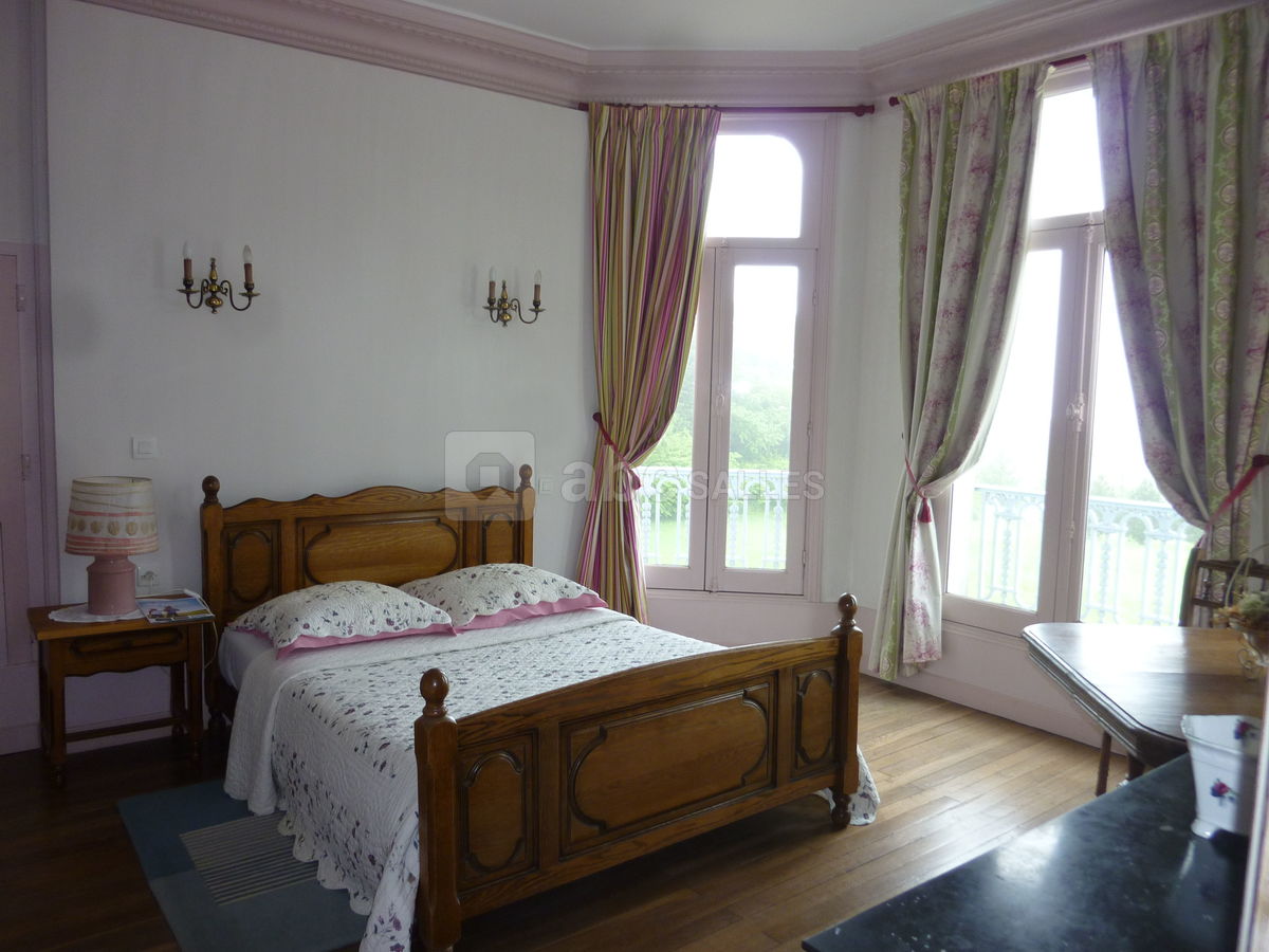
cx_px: 634
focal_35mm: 25
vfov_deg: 54.9
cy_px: 476
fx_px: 916
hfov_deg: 69.4
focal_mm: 4.5
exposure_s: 1/30
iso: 100
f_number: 3.3
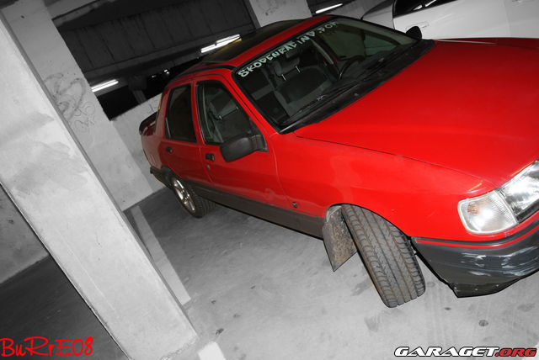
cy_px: 180
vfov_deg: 48.0
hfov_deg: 67.3
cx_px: 270
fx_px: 405
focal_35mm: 27
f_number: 5.6
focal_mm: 18
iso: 400
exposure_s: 1/60
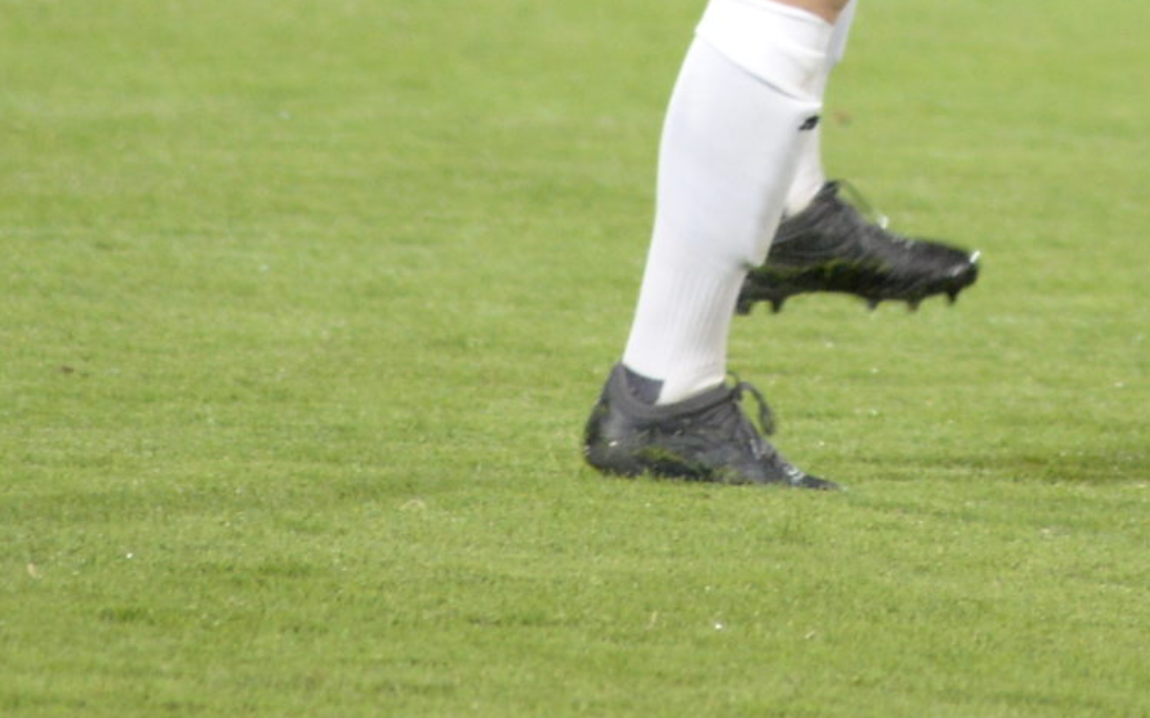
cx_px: 1045
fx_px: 32773
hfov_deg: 2.0
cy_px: -582
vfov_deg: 1.3
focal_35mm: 1046
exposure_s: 1/250
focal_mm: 300
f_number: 5.6
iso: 7200
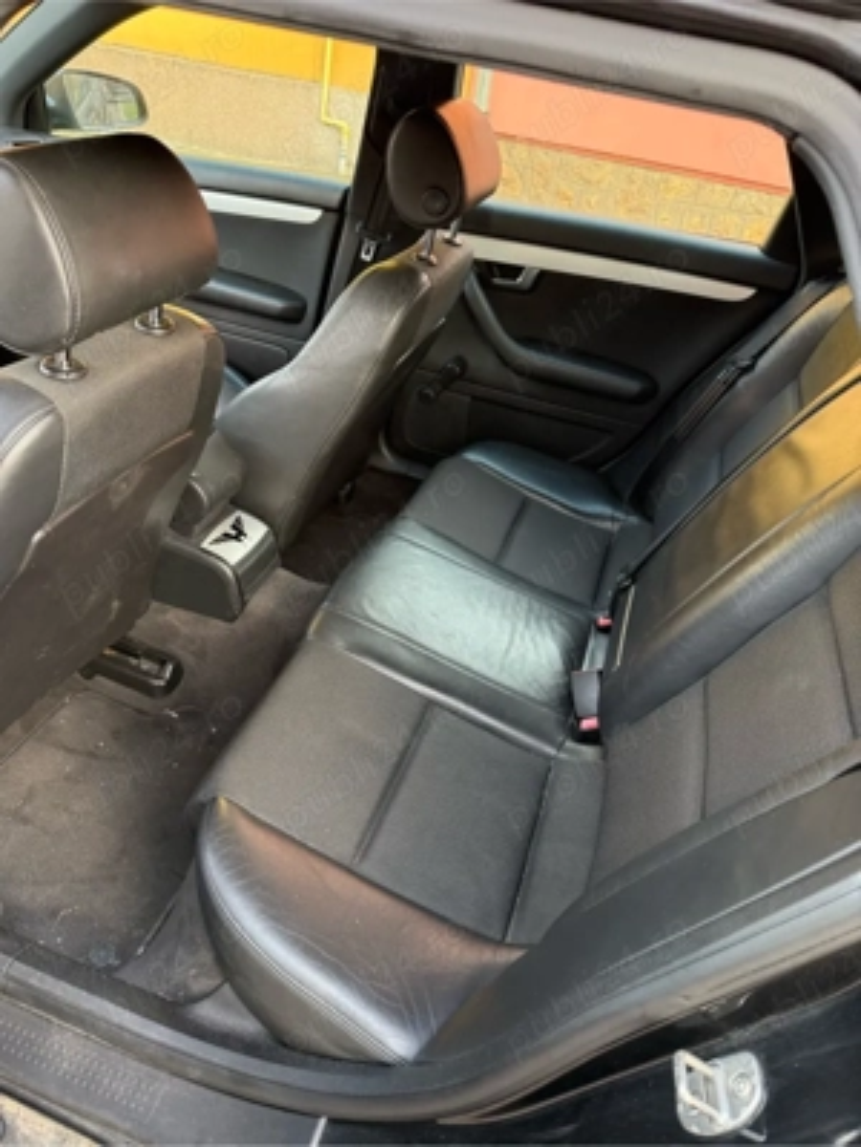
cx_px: 430
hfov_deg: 56.8
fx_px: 796
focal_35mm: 24
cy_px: 574
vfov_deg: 71.6
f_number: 1.78
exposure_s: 1/80
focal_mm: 6.76
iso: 200
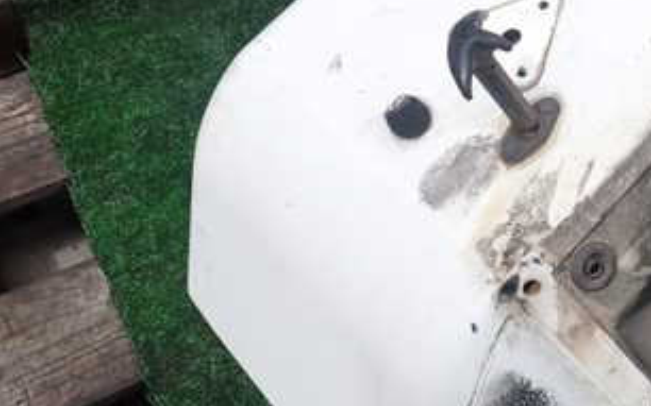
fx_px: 922
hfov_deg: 36.2
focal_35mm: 52
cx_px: 600
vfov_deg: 24.8
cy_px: 155
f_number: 8
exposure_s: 1/160
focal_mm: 4.5
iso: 100
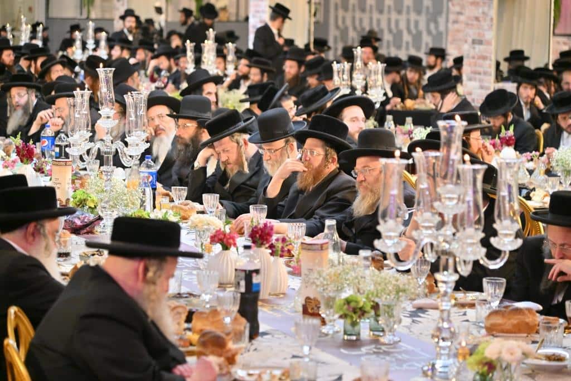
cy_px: 190
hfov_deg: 17.1
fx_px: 1903
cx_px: 286
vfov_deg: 11.4
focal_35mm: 120
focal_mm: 120
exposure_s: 1/100
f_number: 4
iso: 400
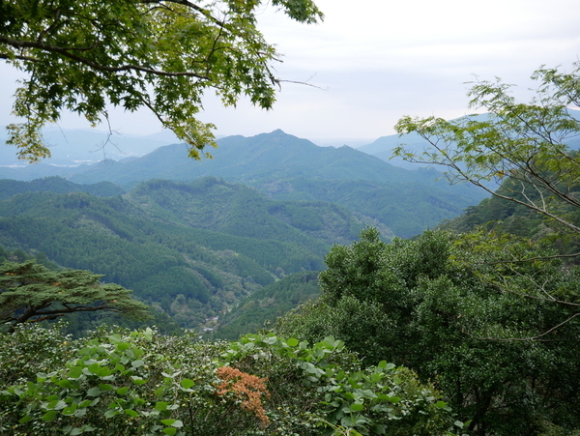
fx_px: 671
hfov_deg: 46.8
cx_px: 290
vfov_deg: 36.0
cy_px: 218
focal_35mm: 40
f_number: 5
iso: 200
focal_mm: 20
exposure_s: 1/160
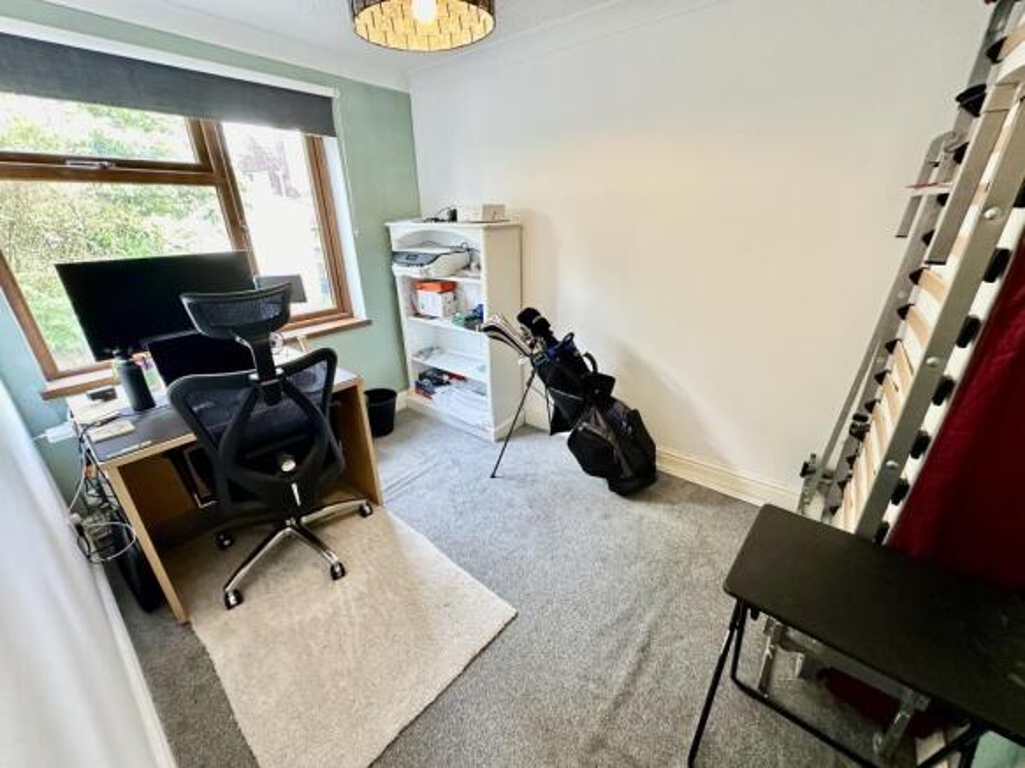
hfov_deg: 102.1
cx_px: 512
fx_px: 414
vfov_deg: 85.7
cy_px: 384
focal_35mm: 14
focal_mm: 2.22
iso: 200
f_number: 2.2
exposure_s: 1/50
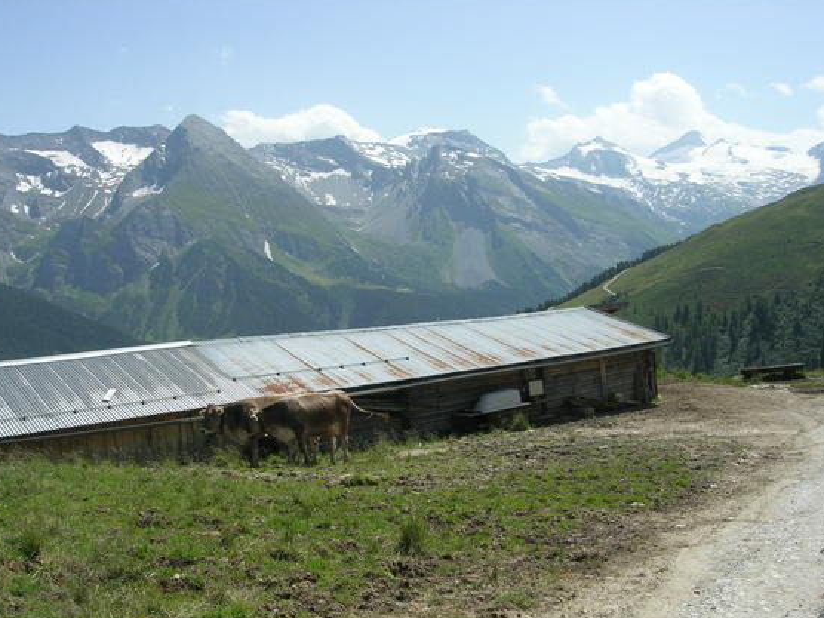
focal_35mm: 41
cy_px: 328
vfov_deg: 35.1
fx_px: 976
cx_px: 400
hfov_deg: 45.8
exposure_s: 1/656
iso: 64
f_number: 4.8
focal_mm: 7.8
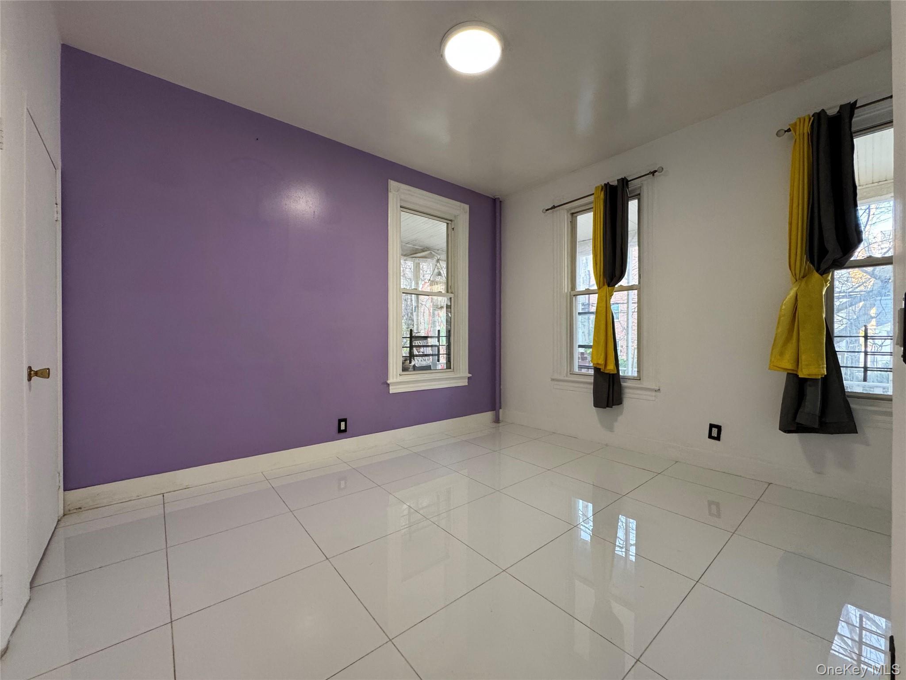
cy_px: 340
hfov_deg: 102.1
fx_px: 366
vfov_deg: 85.7
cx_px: 453
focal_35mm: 14
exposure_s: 1/120
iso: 200
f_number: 2.2
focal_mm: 2.22
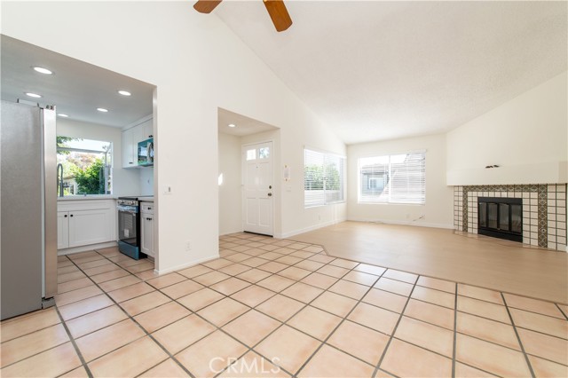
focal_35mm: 14
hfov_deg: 104.3
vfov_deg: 81.1
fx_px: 221
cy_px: 189
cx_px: 284
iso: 100
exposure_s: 1/125
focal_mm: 14
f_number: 5.6
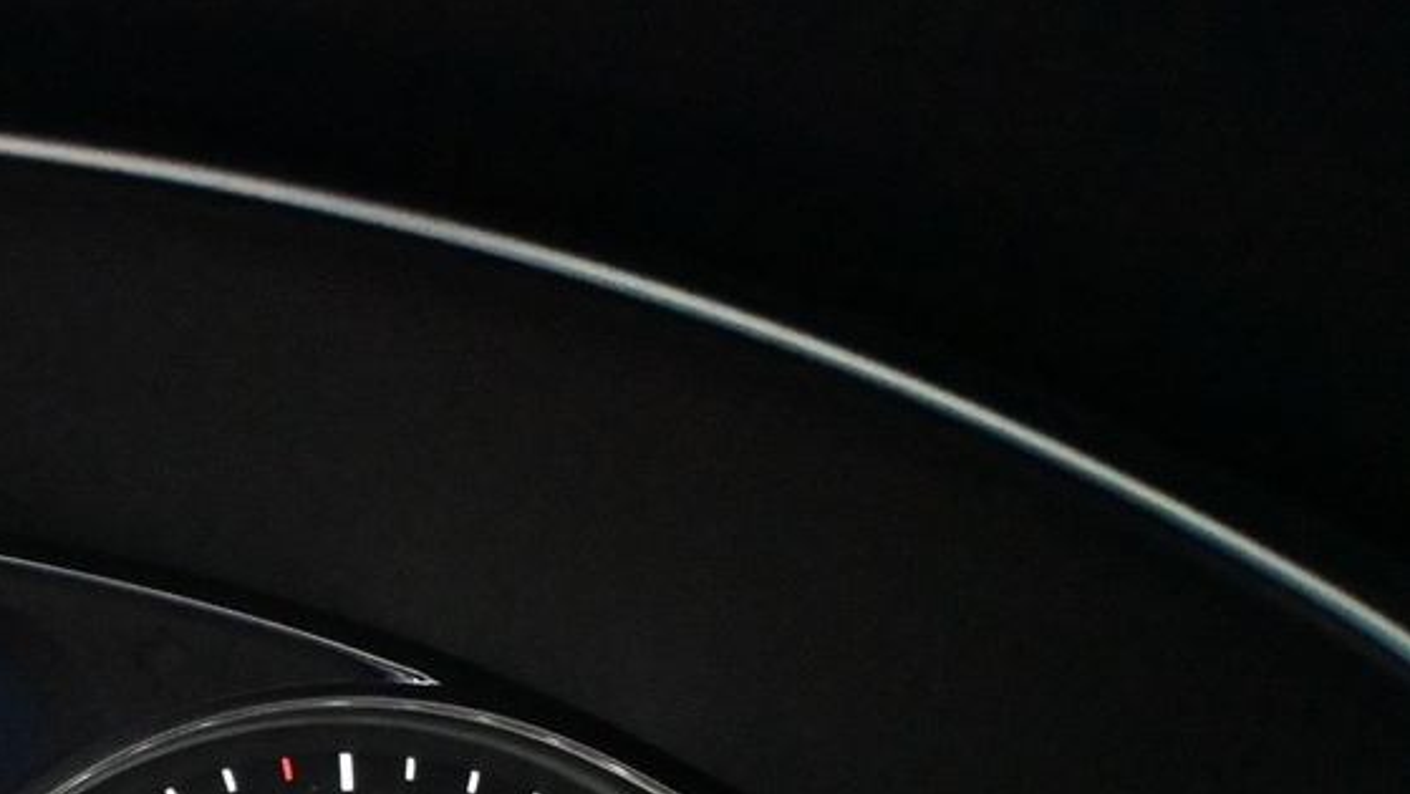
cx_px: -631
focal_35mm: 89
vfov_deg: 12.7
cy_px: 1311
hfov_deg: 20.8
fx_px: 3320
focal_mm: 19.5
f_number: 3.8
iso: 9000
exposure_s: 1/60
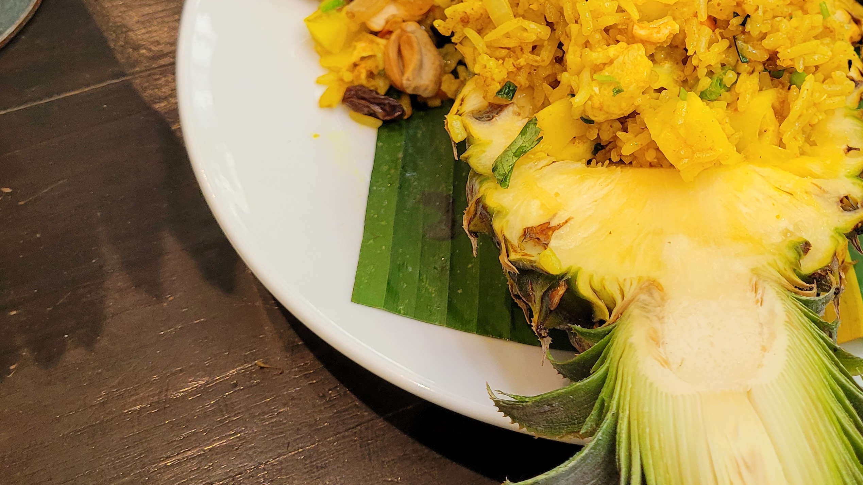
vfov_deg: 25.9
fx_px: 1030
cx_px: 658
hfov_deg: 43.8
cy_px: 76
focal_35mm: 45
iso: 250
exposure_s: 1/120
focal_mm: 5.4
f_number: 1.8
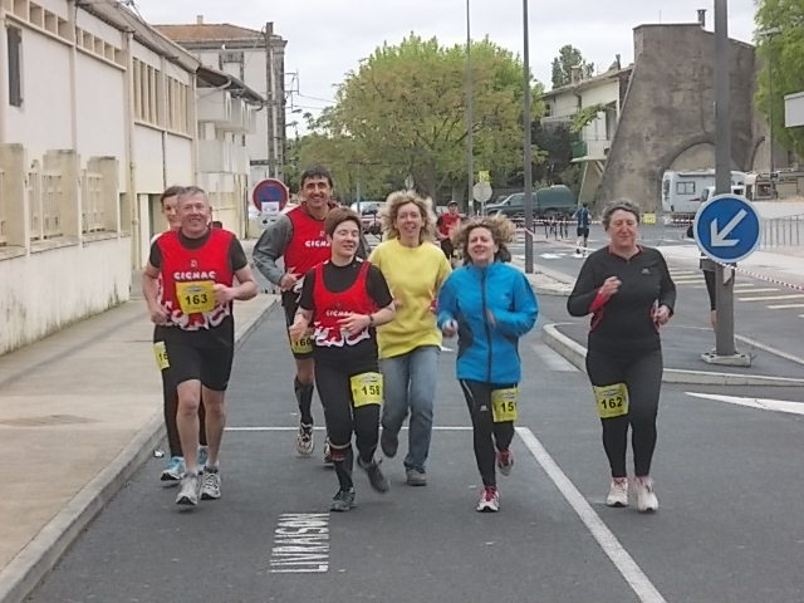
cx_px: 402
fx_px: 2230
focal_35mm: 96
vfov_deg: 15.4
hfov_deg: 20.4
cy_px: 302
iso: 125
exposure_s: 1/60
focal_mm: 13.6
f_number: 5.3
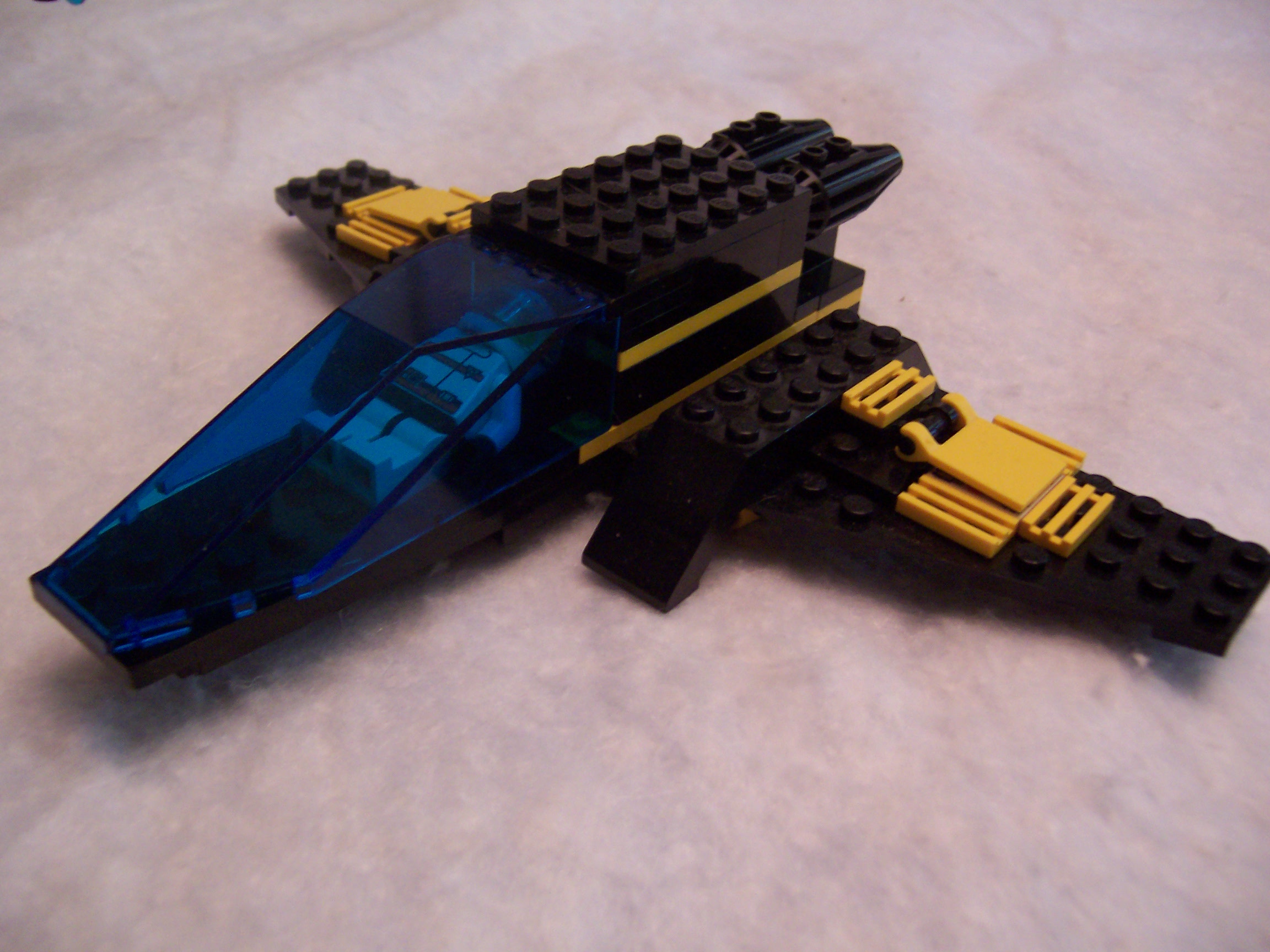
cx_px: 635
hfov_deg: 55.4
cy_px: 476
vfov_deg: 42.9
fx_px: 1211
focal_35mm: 33
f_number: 2.8
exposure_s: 1/15
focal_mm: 5.5
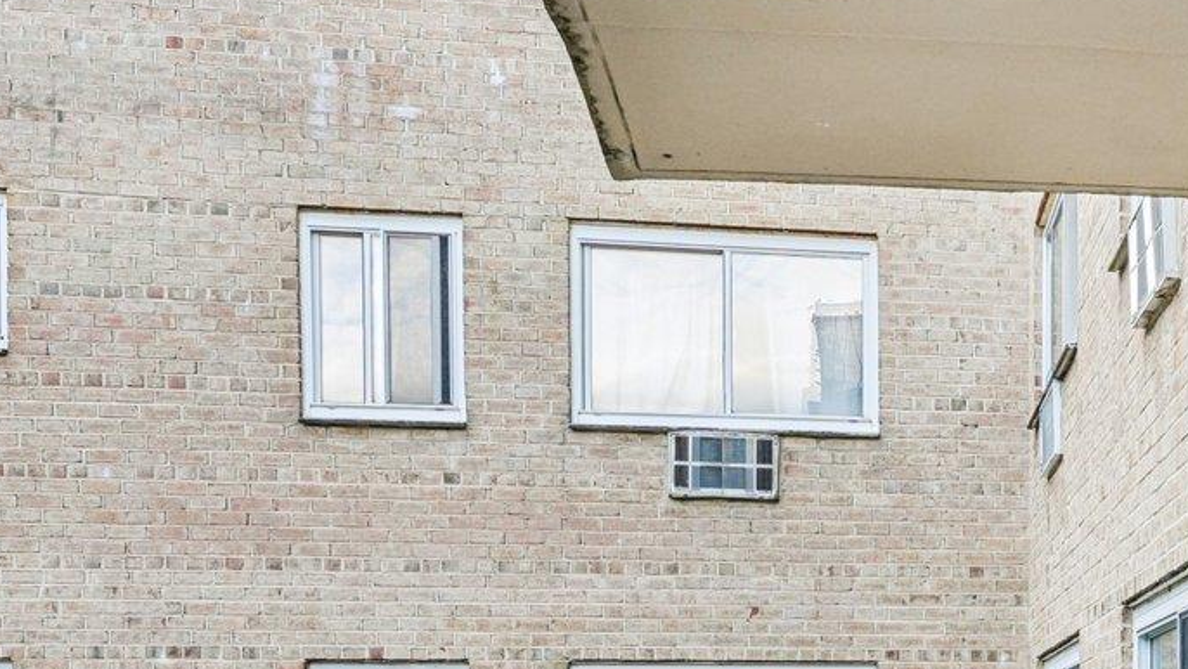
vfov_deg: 22.2
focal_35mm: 50
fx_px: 1575
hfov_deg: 37.4
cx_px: 1155
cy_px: 796
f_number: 9
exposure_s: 1/30
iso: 400
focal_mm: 16
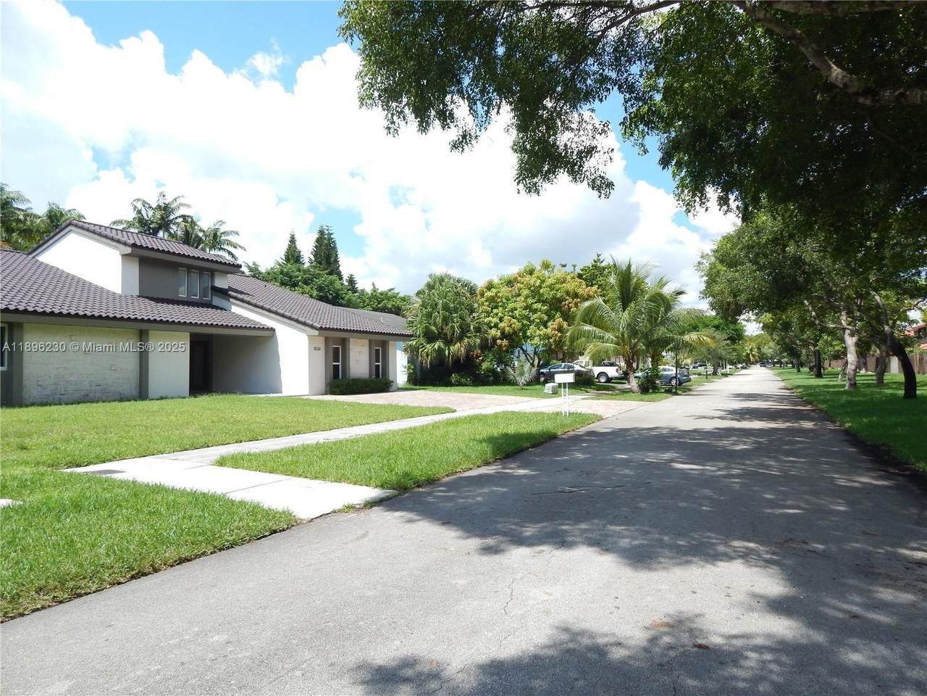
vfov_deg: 58.9
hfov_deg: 73.9
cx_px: 464
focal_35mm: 23
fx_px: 616
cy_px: 348
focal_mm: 4
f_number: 3
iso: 125
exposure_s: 1/1000
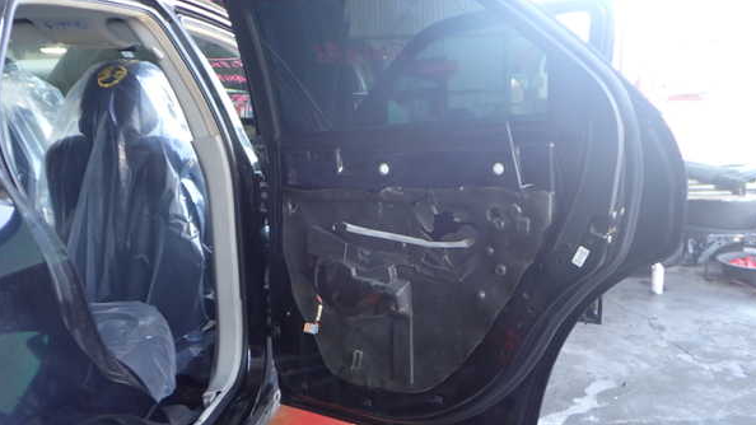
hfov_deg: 59.5
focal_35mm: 33
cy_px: 193
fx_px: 661
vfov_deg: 35.6
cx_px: 378
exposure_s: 1/60
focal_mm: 5.4
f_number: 2.3
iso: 200
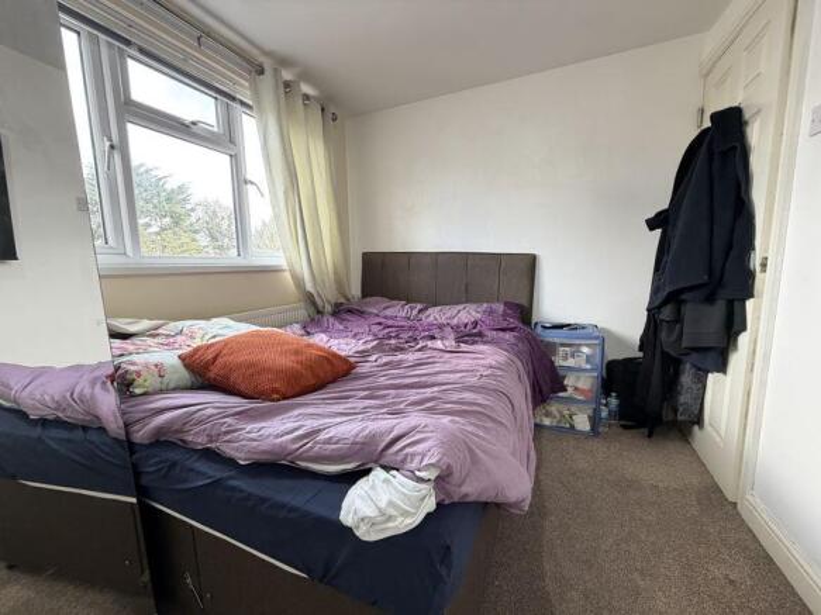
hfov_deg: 102.1
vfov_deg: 85.7
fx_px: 332
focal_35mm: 14
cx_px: 410
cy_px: 308
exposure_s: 1/76
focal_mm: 2.22
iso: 320
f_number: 2.2
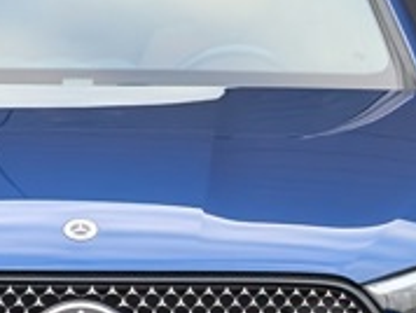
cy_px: 224
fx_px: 2647
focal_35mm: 220
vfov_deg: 6.8
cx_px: 98
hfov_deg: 9.0
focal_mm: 6.9
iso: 298
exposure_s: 1/769
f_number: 1.68
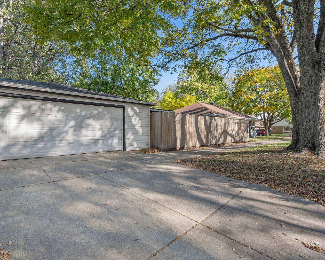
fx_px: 164
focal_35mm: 17
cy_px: 130
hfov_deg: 89.5
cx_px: 152
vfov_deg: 77.0
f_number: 8
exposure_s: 1/125
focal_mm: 10
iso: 400
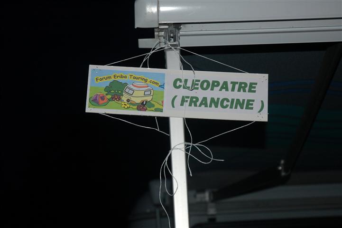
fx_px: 684
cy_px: 114
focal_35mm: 72
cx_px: 171
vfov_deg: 18.9
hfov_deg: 28.1
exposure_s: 1/60
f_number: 4.5
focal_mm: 48
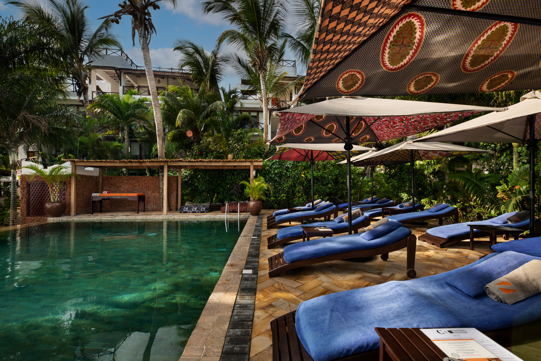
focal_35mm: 16
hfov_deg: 96.7
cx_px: 270
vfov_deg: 73.7
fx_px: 240
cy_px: 180
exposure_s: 1/160
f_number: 14
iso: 200
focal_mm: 16
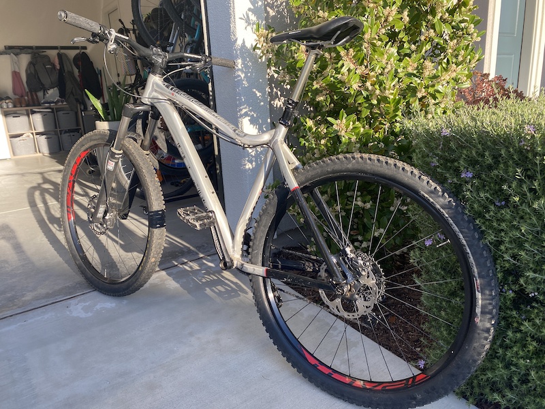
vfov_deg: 53.1
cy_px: 204
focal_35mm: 26
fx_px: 409
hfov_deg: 67.3
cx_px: 272
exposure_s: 1/536
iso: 32
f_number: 1.8
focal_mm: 4.25
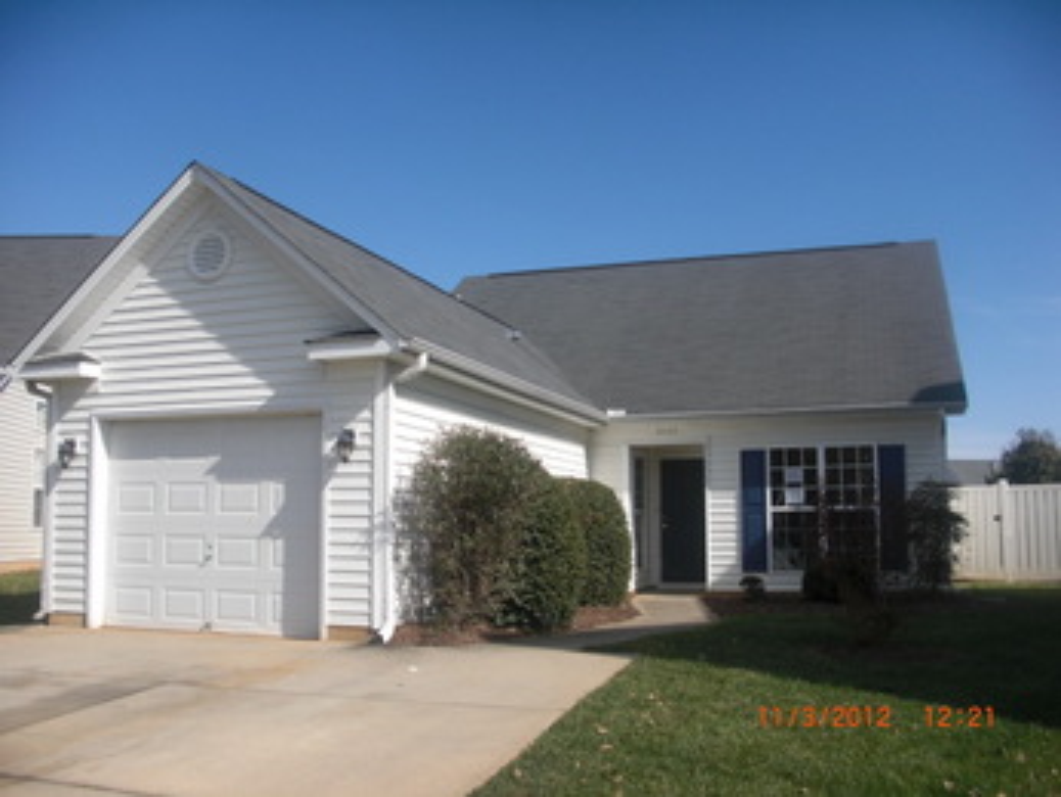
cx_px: 530
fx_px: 1104
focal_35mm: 36
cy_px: 398
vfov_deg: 39.7
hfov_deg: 51.3
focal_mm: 6.3
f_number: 2.8
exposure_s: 1/1000
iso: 50
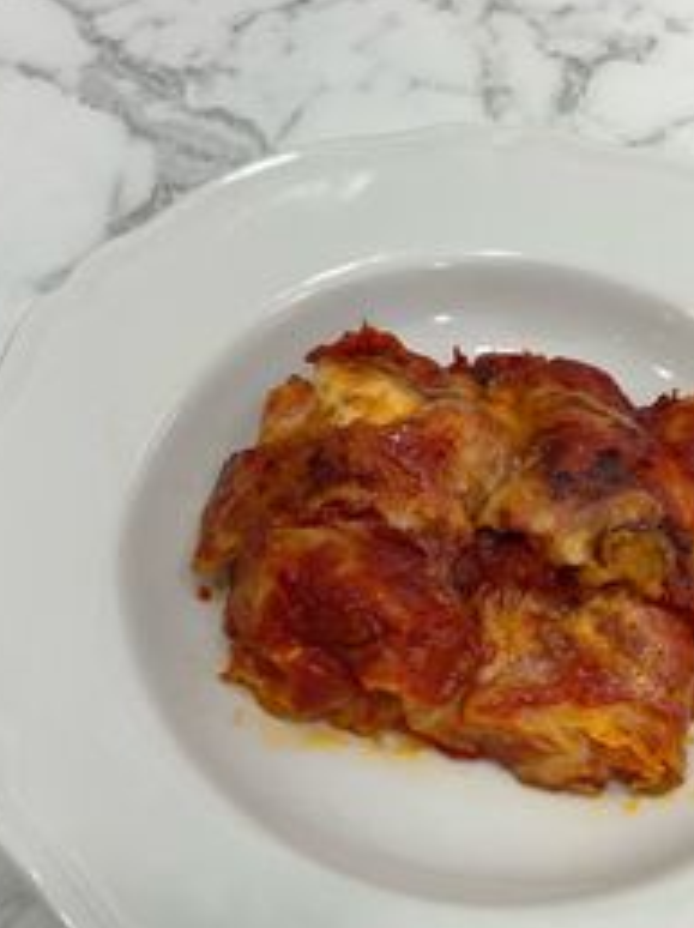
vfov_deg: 43.4
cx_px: 464
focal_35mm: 43
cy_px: 604
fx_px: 1151
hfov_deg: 33.2
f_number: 1.5
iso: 32
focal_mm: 5.7
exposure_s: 1/140
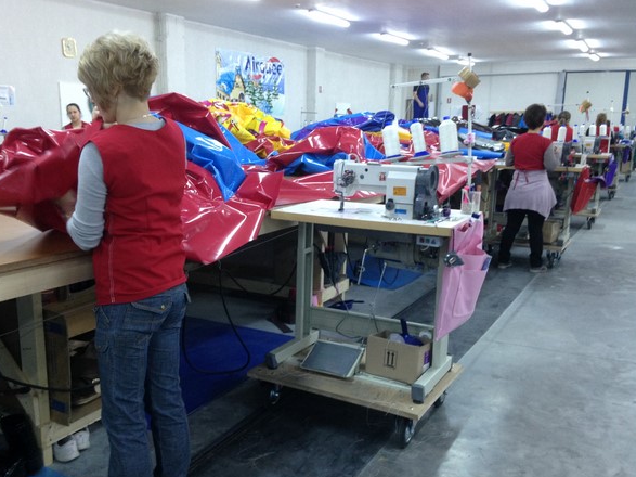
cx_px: 300
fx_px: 661
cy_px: 259
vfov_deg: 39.6
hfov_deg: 51.3
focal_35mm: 36
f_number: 2.4
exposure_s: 1/20
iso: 160
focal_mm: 4.12
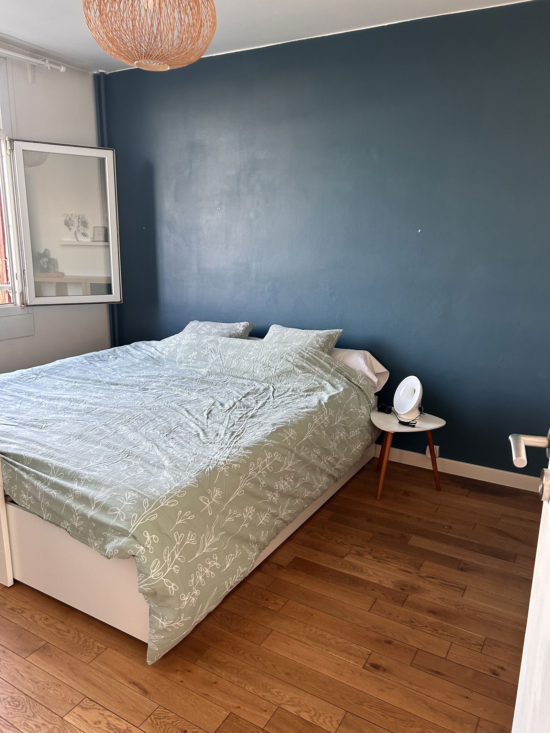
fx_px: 551
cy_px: 366
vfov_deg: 67.3
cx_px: 275
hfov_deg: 53.1
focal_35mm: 26
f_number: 1.5
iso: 125
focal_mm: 5.7
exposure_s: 1/109
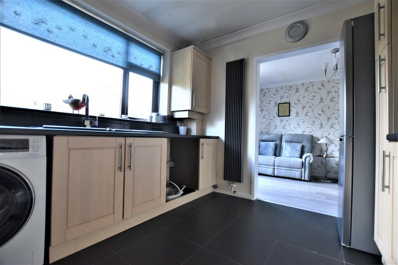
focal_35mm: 15
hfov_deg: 100.4
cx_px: 199
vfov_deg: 77.3
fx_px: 166
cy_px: 132
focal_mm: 10
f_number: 3.5
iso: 800
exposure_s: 1/200
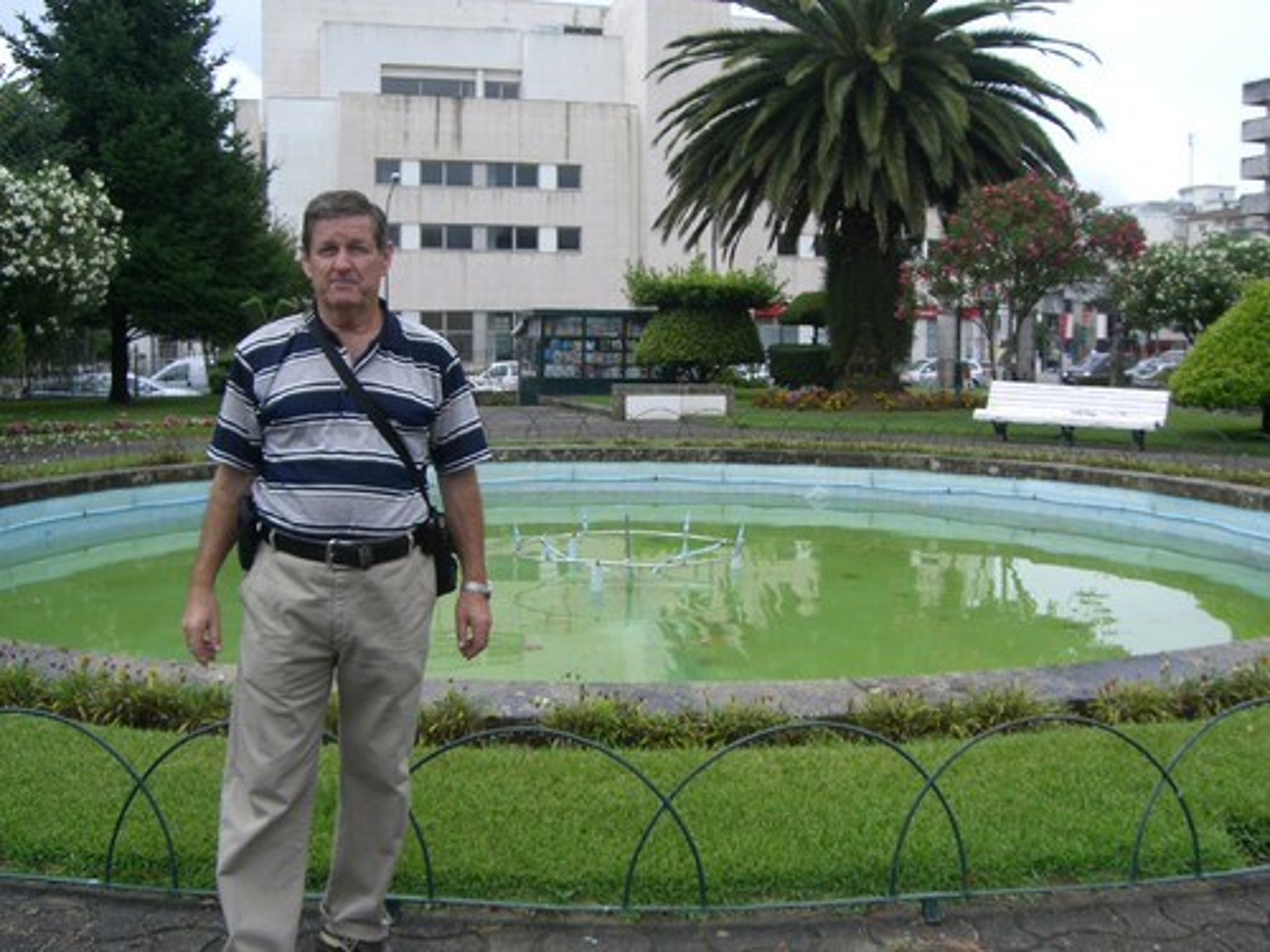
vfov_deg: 37.7
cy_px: 476
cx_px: 635
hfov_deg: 49.0
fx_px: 1394
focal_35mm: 38
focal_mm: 6.2
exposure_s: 1/320
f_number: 4.3
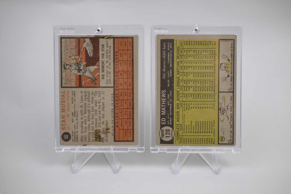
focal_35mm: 60
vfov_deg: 22.6
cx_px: 146
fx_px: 484
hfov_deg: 33.4
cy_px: 97
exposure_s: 1/60
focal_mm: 40
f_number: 4
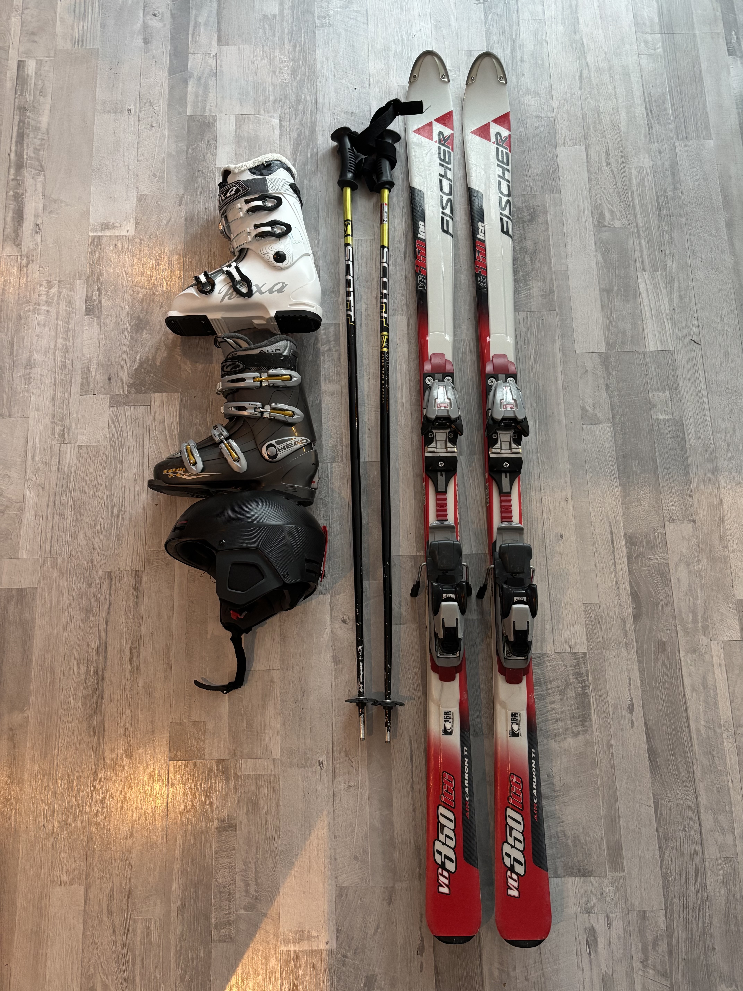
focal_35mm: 26
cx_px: 372
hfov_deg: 53.1
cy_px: 496
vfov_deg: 67.3
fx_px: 744
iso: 400
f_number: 1.6
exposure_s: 1/50
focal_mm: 5.96
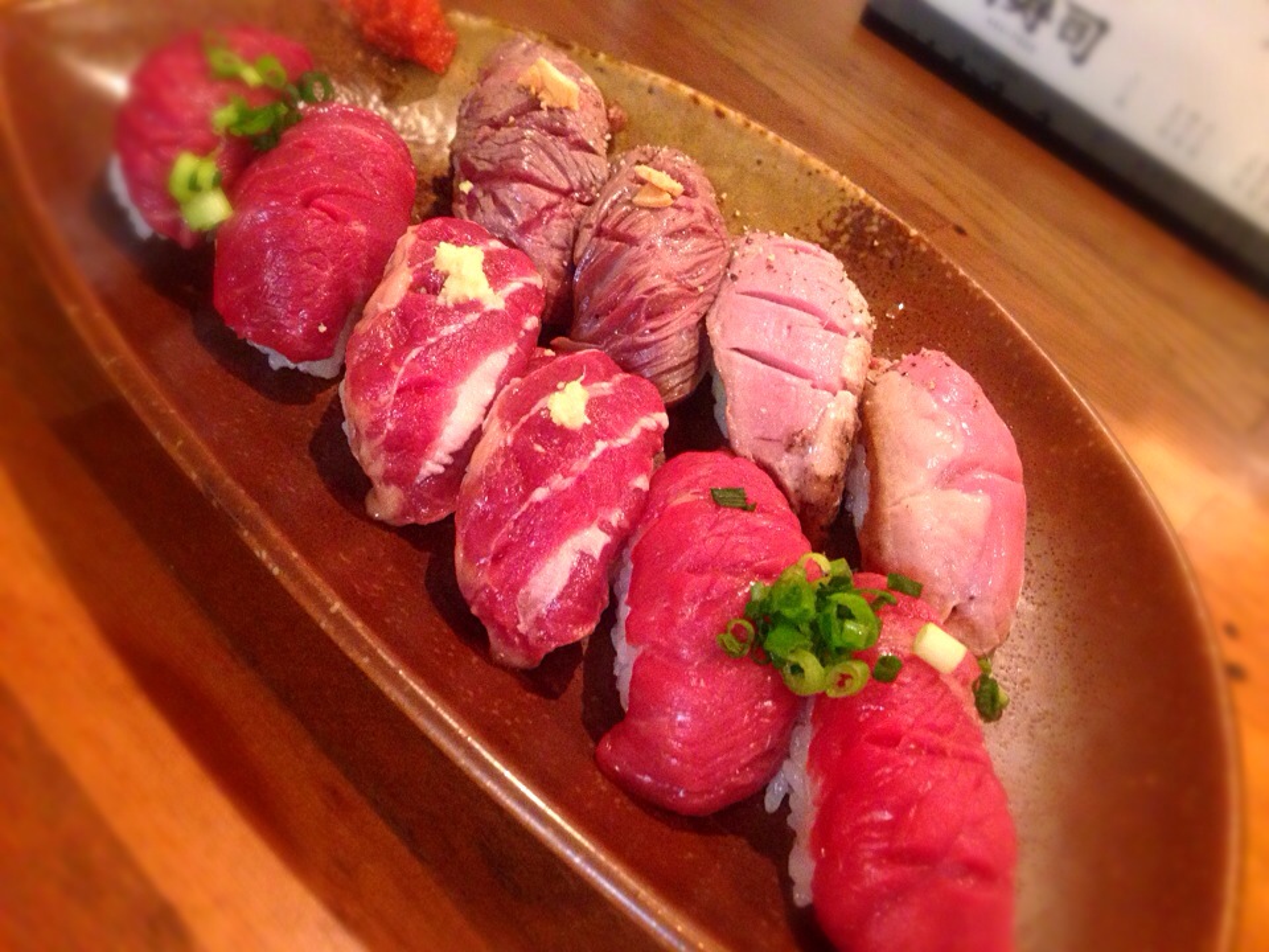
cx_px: 634
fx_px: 1210
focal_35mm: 33
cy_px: 476
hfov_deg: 55.4
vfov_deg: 42.9
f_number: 2.4
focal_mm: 4.12
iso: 320
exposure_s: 1/20
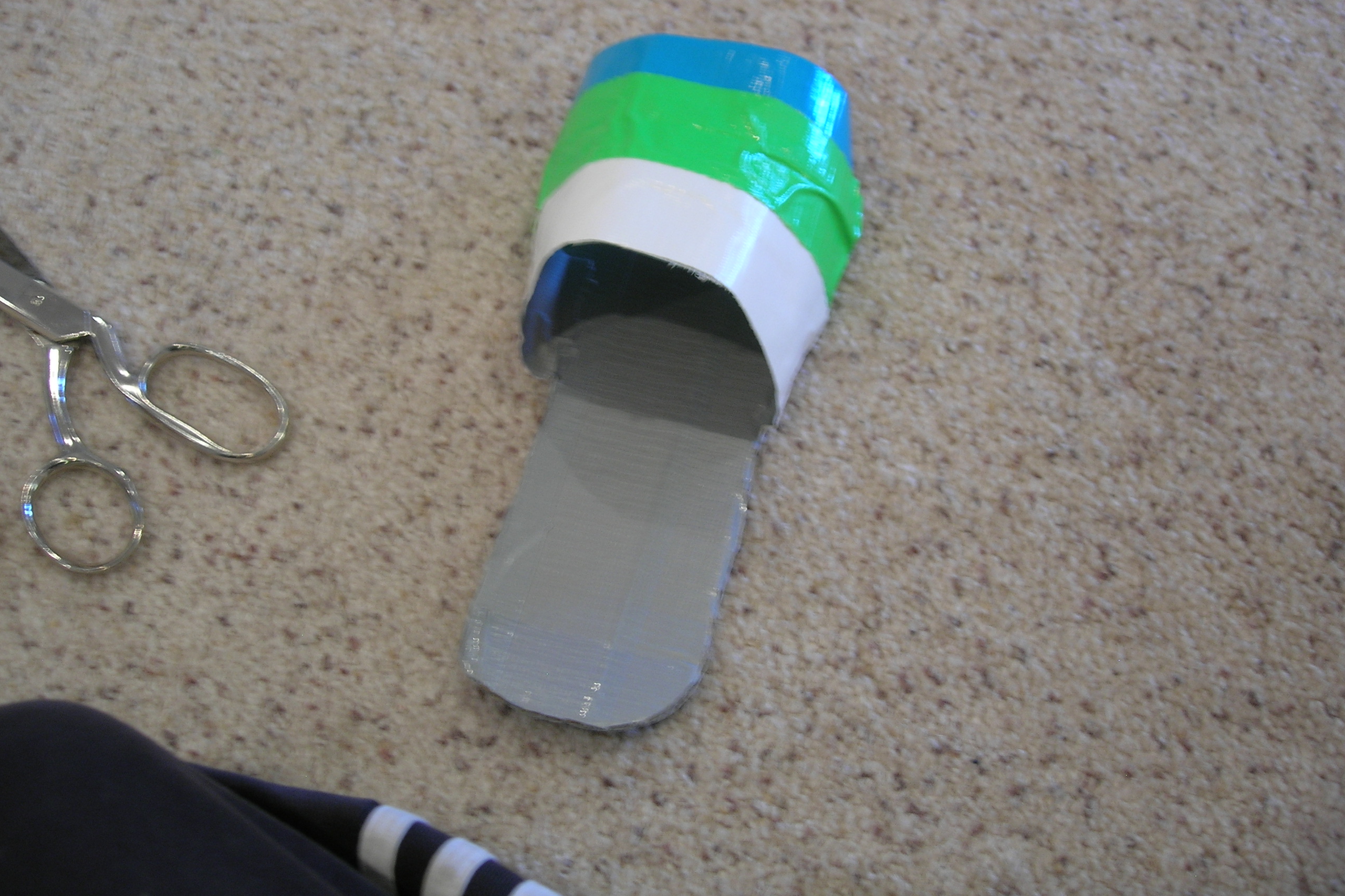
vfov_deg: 33.4
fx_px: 1494
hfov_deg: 48.5
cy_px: 404
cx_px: 678
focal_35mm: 40
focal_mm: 7.8
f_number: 2.8
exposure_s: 1/7.4
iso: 64
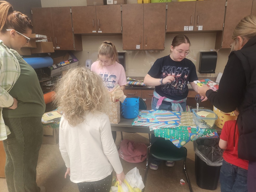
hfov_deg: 71.6
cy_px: 97
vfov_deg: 56.8
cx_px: 133
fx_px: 178
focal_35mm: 24
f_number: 1.8
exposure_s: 1/120
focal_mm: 5.4
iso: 250
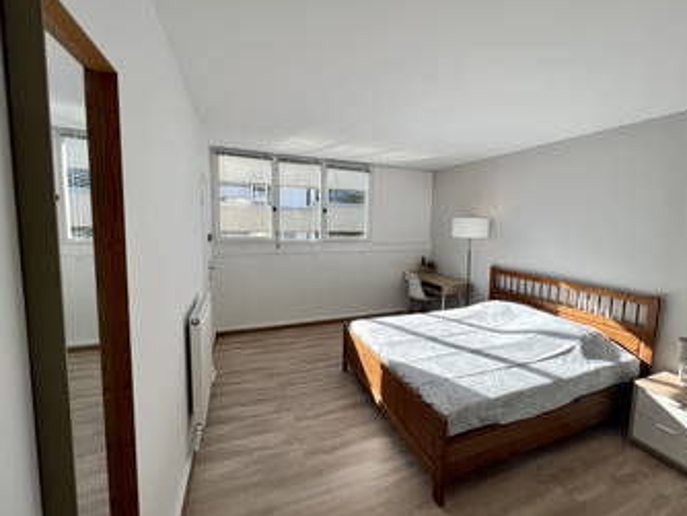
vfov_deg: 85.7
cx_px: 364
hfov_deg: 101.9
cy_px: 253
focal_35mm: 14
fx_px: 278
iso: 32
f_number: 1.8
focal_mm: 1.57
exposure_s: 1/737
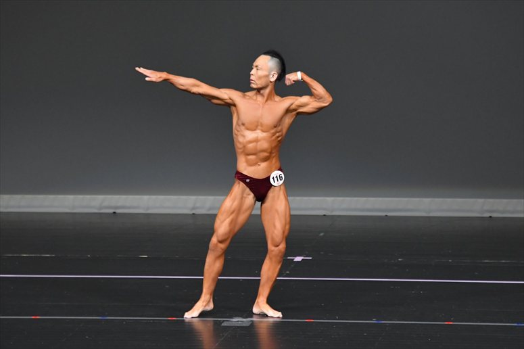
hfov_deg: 6.5
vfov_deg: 4.4
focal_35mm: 315
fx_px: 4583
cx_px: 262
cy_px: 174
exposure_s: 1/400
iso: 4000
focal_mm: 210
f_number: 5.6
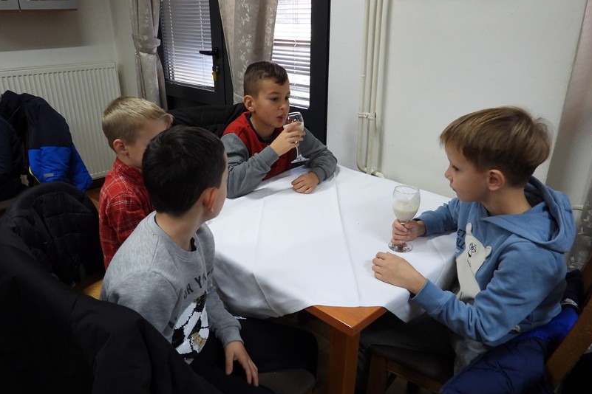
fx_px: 444
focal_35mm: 27
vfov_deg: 47.9
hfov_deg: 67.4
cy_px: 198
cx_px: 283
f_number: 2.8
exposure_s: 1/30
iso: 400
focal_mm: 4.3
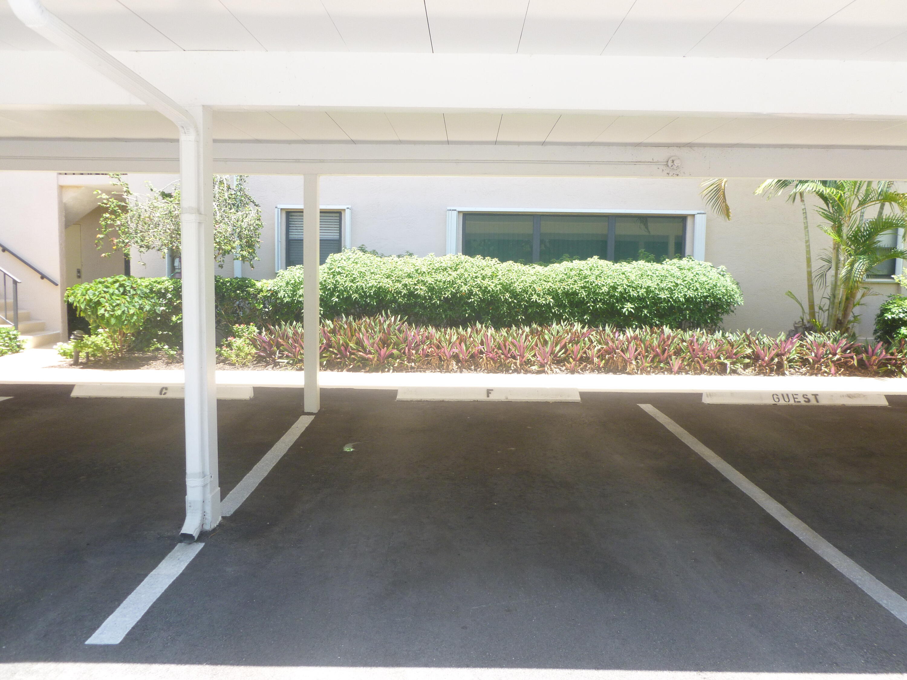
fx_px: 734
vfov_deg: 49.7
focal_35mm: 28
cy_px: 340
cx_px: 454
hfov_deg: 63.4
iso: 100
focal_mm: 5
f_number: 3.3
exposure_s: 1/200
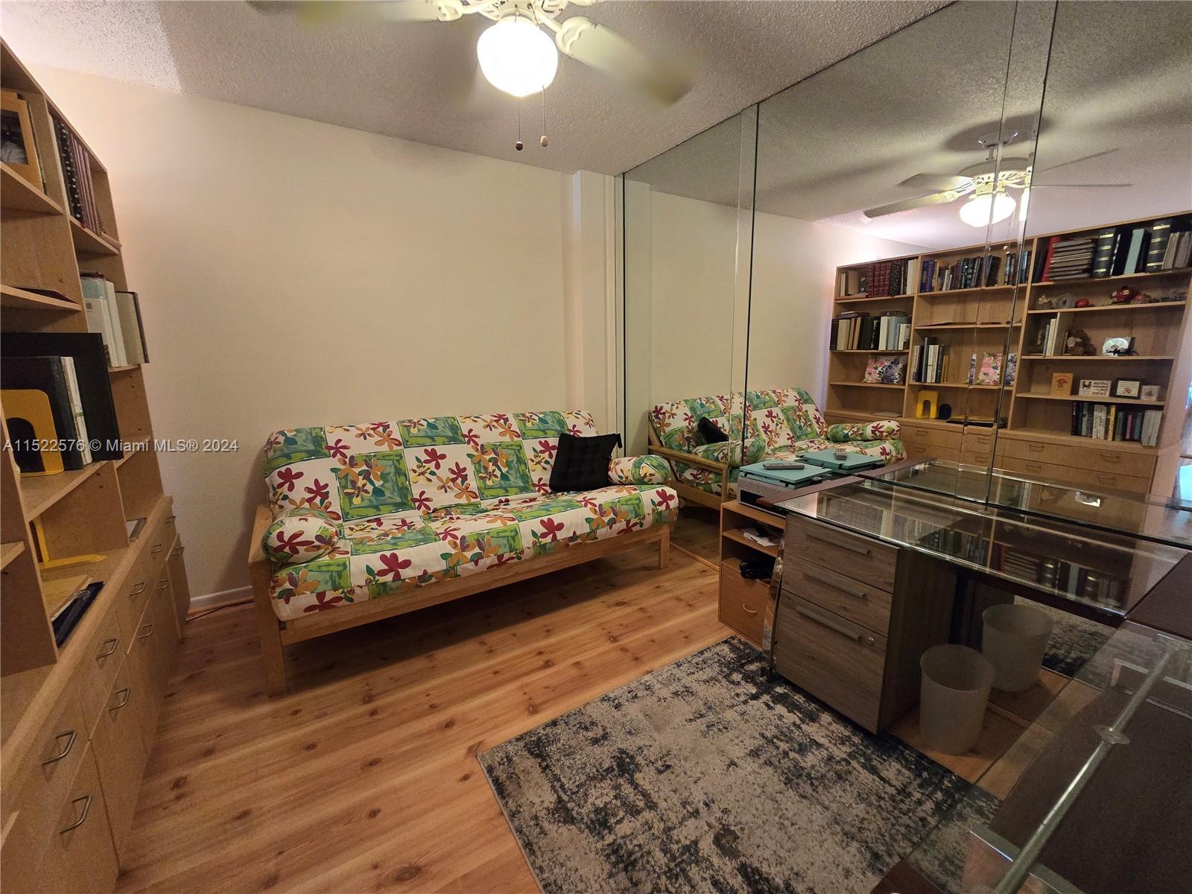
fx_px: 448
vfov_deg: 89.9
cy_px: 447
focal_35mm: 13
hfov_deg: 106.2
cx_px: 596
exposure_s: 1/60
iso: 640
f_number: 2.2
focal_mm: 2.2
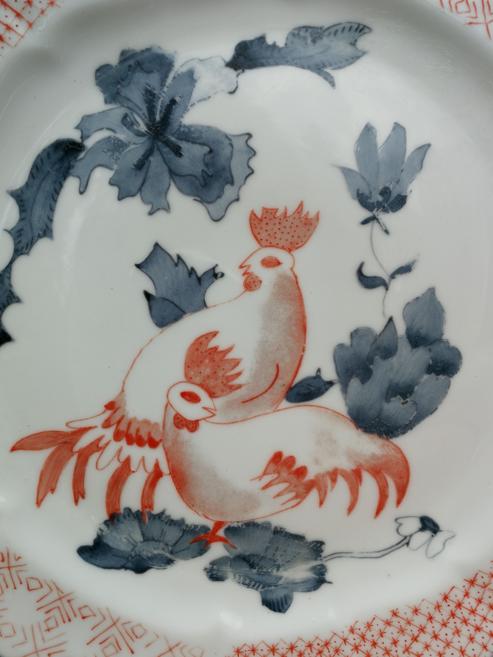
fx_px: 551
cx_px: 246
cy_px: 328
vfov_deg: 61.7
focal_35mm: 29
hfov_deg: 48.2
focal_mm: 3.95
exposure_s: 1/459
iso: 50
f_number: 2.2
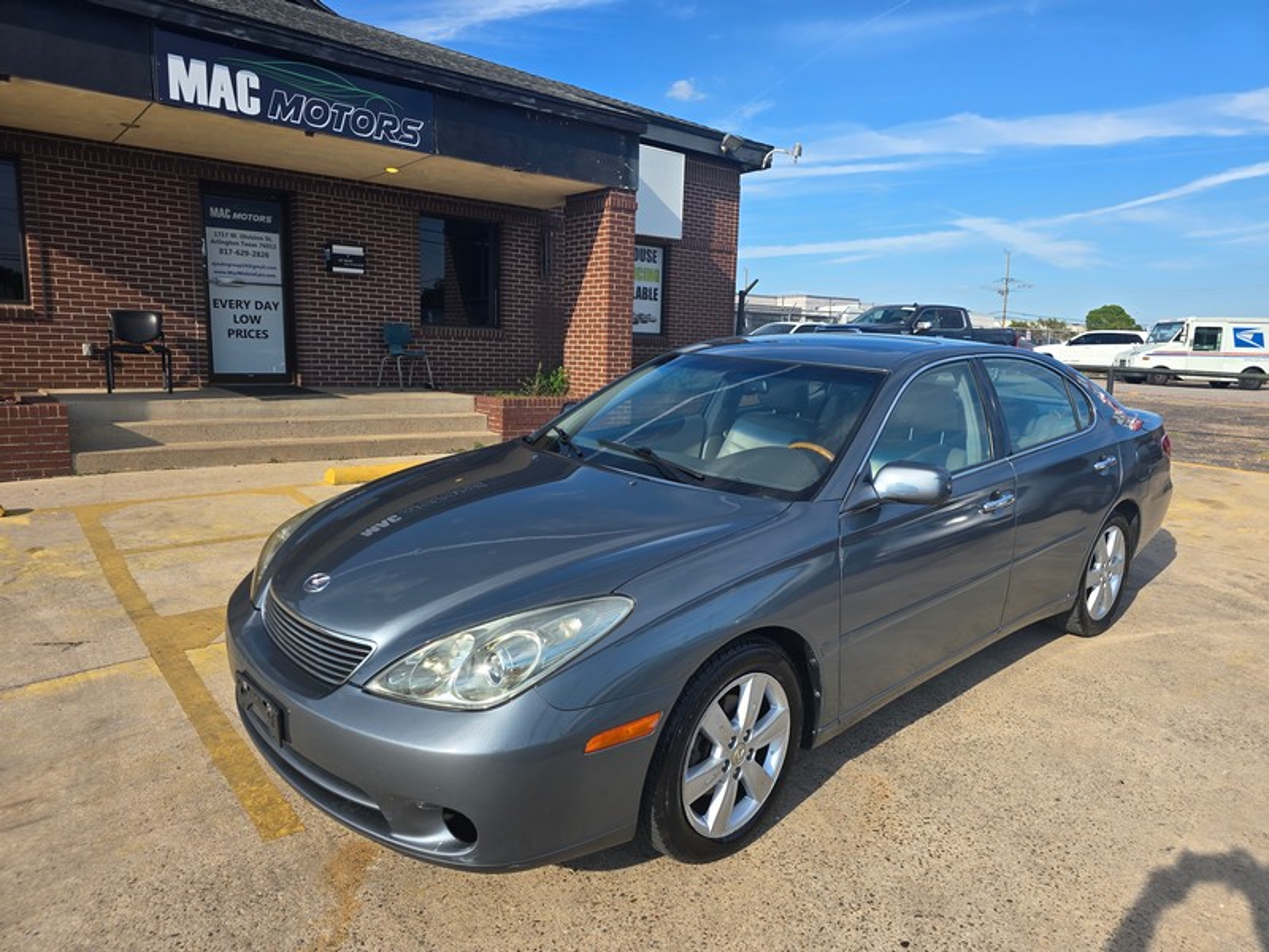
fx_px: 843
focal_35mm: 23
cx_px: 634
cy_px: 476
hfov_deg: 73.9
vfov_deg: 58.9
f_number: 1.7
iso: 12
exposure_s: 1/526
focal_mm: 6.3
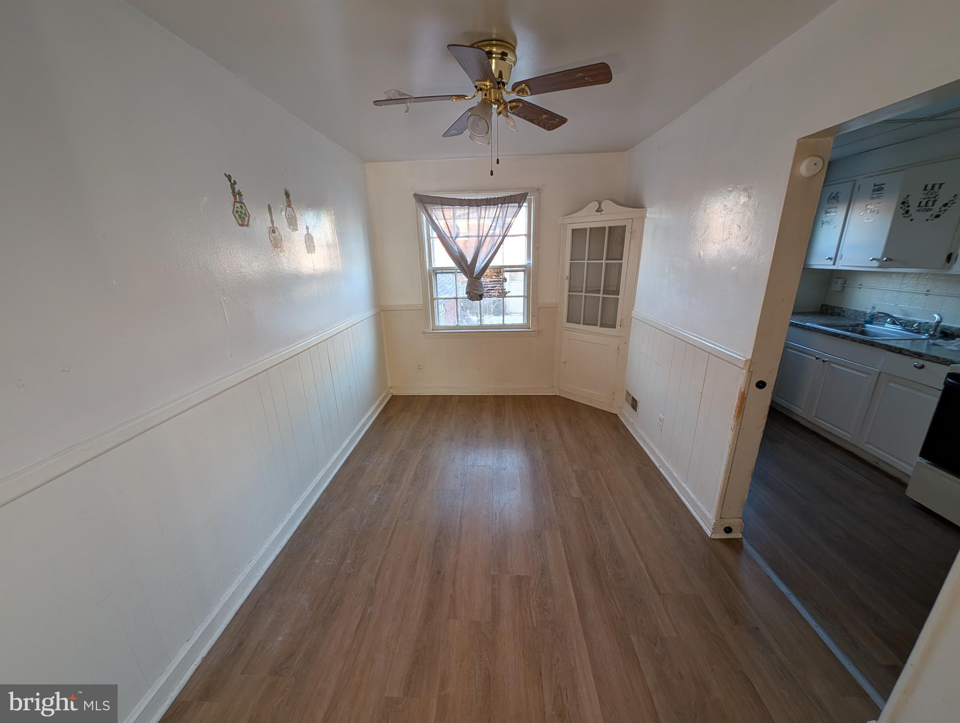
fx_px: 333
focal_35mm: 12
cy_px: 362
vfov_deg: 94.6
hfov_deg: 110.5
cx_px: 480
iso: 60
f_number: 1.95
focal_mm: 2.23
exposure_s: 1/24
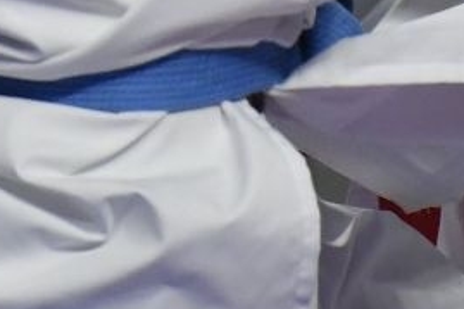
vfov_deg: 0.5
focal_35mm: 2814
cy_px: -530
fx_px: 36246
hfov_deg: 0.7
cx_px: -293
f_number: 4
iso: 1250
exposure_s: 1/800
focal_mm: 280
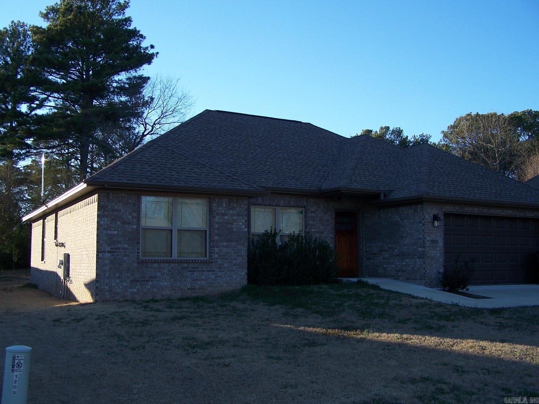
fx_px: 592
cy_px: 202
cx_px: 270
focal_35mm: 38
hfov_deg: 49.0
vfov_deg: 37.7
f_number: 2.8
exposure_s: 1/500
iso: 80
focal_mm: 6.3
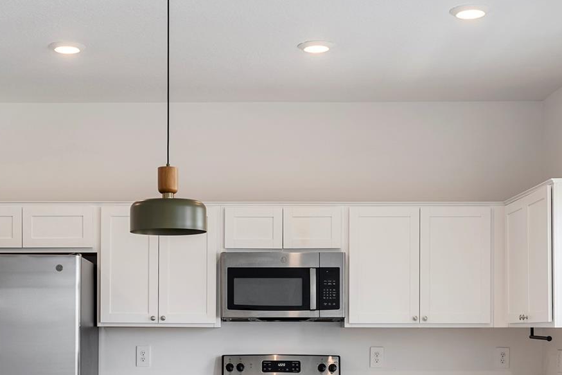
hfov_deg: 31.4
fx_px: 999
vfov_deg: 20.9
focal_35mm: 64
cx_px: 238
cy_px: 318
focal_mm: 35
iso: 100
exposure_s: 1/2
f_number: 9
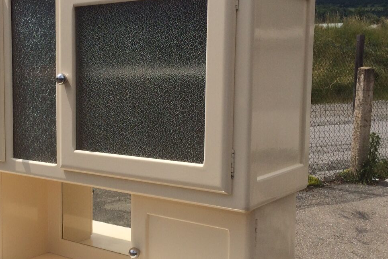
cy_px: 129
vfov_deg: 26.5
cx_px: 99
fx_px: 550
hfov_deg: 38.0
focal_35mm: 51
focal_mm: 4.15
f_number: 2.2
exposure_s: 1/4566
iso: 32
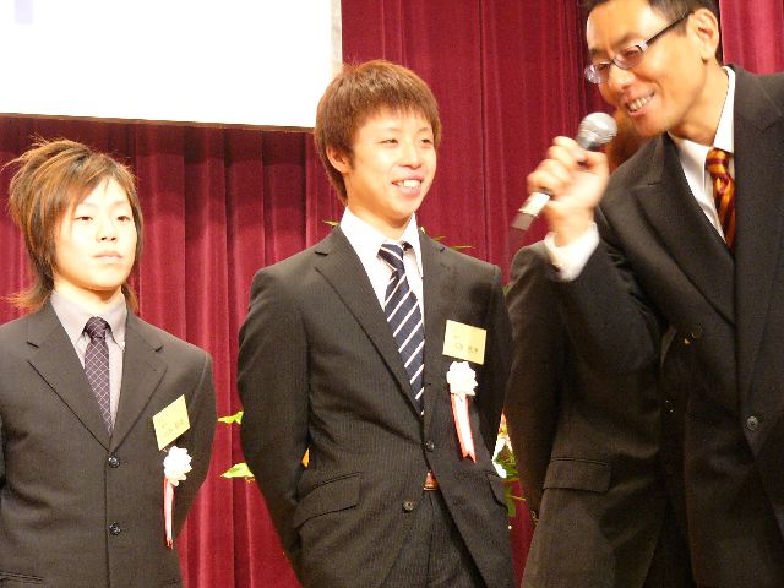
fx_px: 2582
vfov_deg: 13.0
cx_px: 392
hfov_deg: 17.3
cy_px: 294
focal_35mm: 114
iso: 200
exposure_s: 1/13
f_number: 2.8
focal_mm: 19
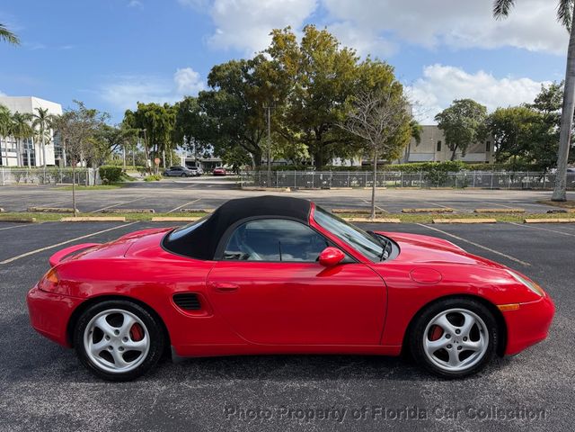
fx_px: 399
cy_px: 216
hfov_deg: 71.6
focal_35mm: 24
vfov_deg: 56.8
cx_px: 288
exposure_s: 1/3145
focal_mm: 6.76
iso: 100
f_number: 1.78
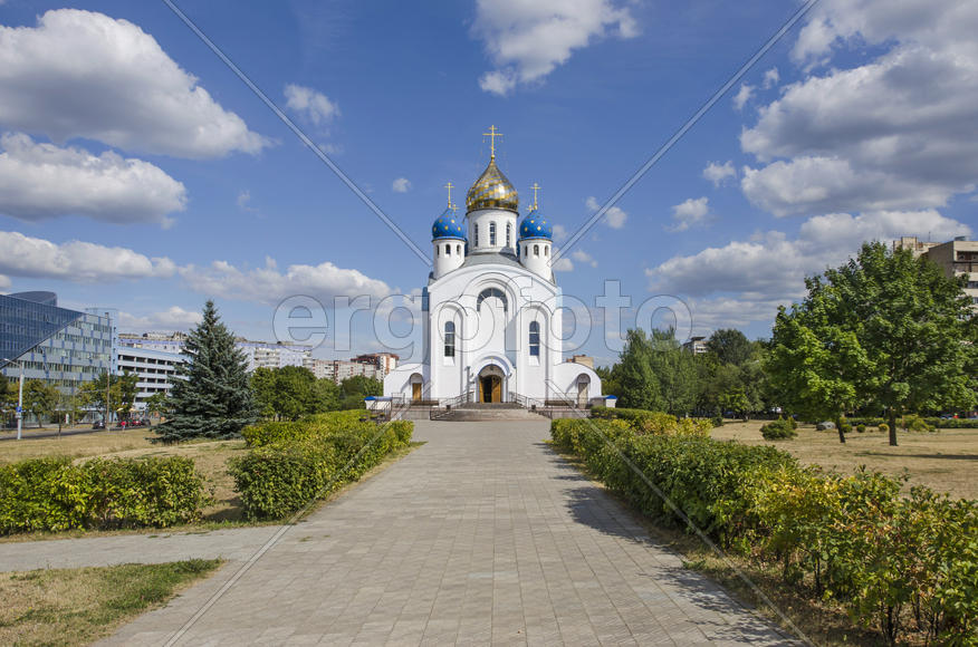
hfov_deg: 67.5
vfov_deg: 47.7
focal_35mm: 27
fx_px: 732
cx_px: 489
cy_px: 324
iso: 100
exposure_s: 1/640
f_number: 8
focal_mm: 18
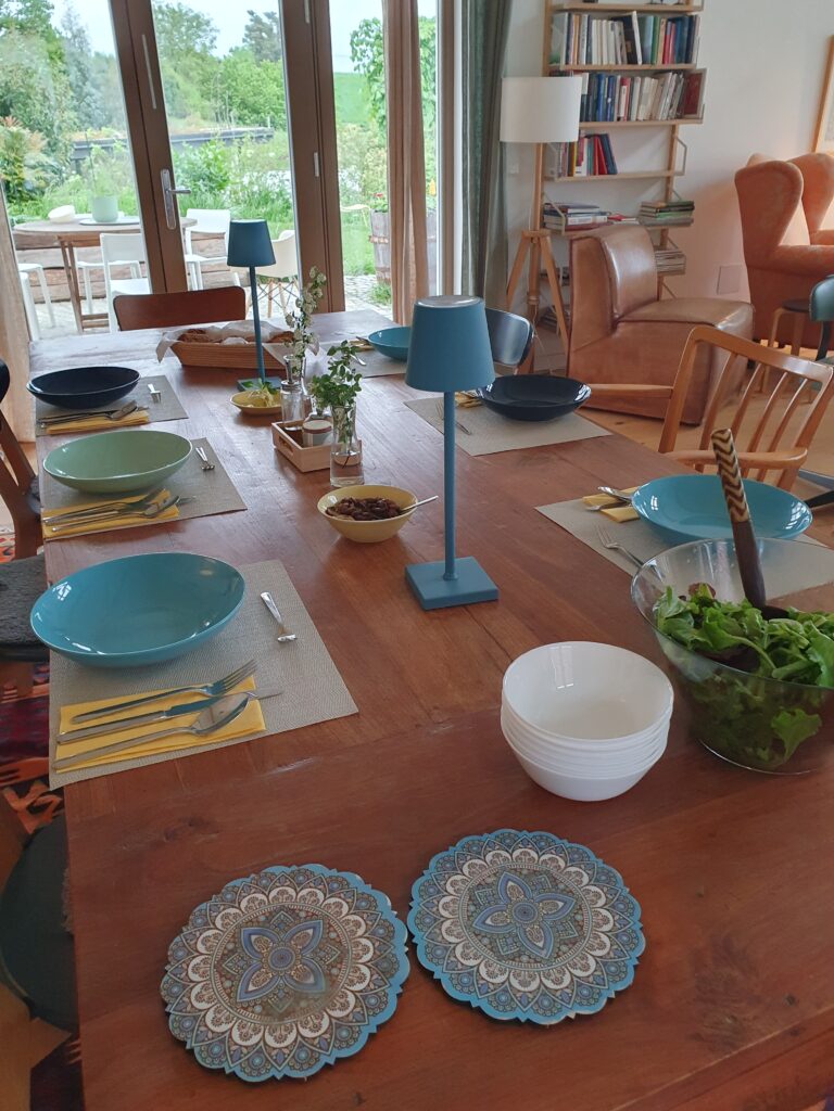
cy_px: 556
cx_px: 417
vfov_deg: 67.3
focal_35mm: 26
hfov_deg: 53.1
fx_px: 835
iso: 400
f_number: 2.4
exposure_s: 1/50
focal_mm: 4.32
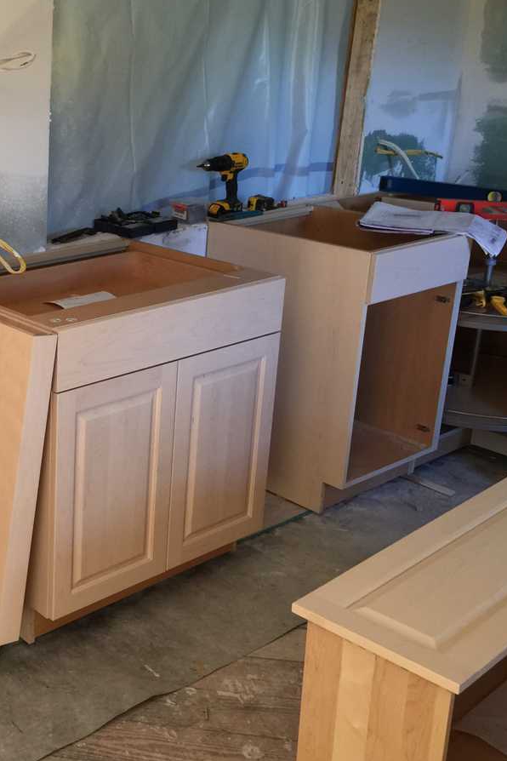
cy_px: 337
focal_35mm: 45
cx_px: -33
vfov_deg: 43.5
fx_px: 951
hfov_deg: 27.6
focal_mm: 4.15
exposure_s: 1/15
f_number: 2.2
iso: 64
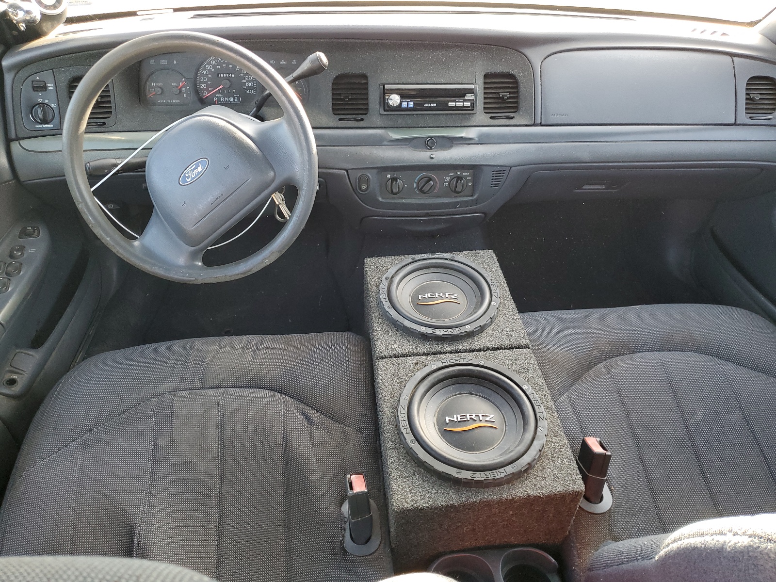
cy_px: 291
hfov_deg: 67.3
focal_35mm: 26
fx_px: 583
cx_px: 388
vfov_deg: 53.1
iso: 83
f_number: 1.5
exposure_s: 1/120
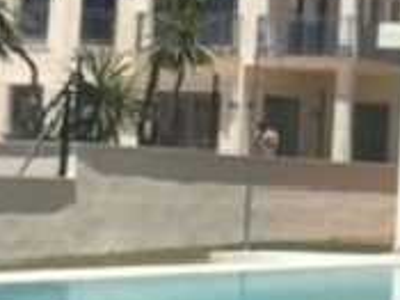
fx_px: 1836
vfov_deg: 9.3
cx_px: 818
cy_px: 21
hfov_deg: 11.2
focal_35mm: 159
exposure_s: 1/2564
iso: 25
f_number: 2.2
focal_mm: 4.15
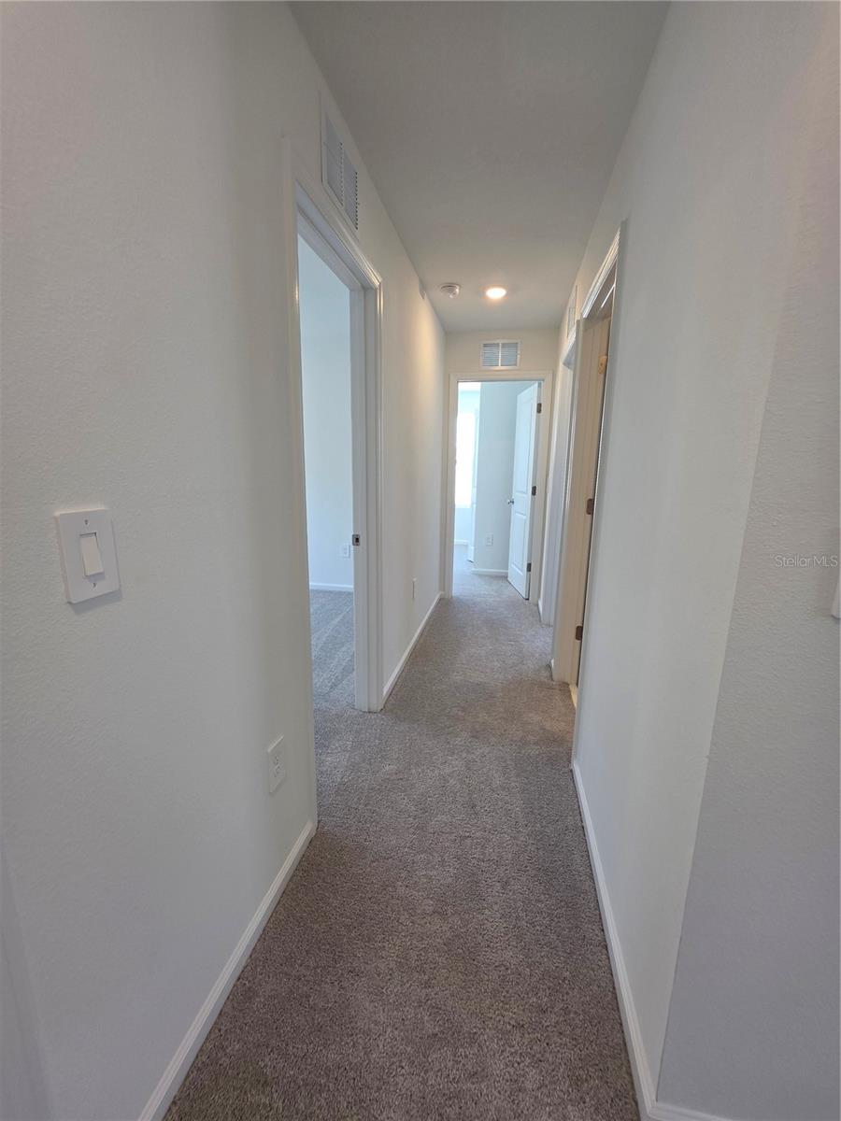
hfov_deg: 89.9
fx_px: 421
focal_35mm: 13
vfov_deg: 106.2
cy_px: 560
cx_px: 420
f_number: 1.9
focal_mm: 2.2
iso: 125
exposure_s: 1/120
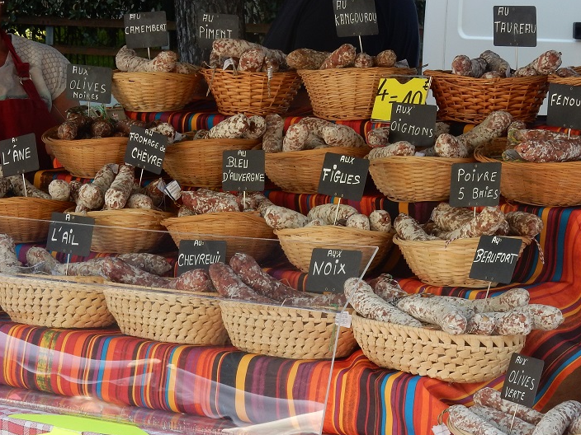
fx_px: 2417
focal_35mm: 144
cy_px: 298
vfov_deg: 10.3
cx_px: 325
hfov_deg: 13.7
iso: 125
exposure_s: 1/80
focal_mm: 17.6
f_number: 5.3
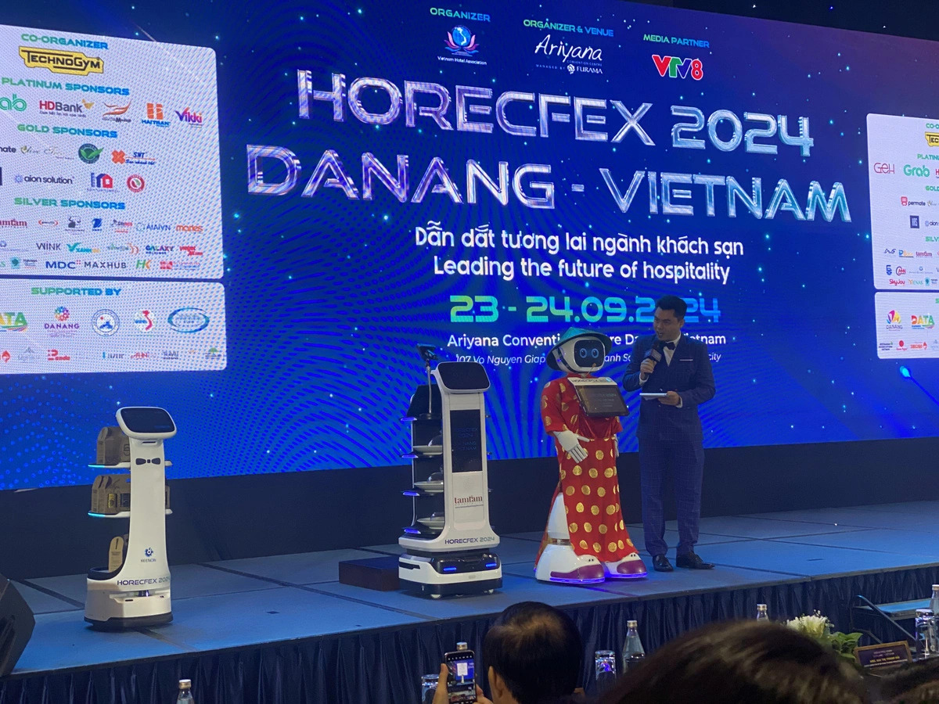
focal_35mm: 52
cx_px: 470
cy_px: 352
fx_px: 1411
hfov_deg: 36.8
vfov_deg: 28.0
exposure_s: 1/96
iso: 250
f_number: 2
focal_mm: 6
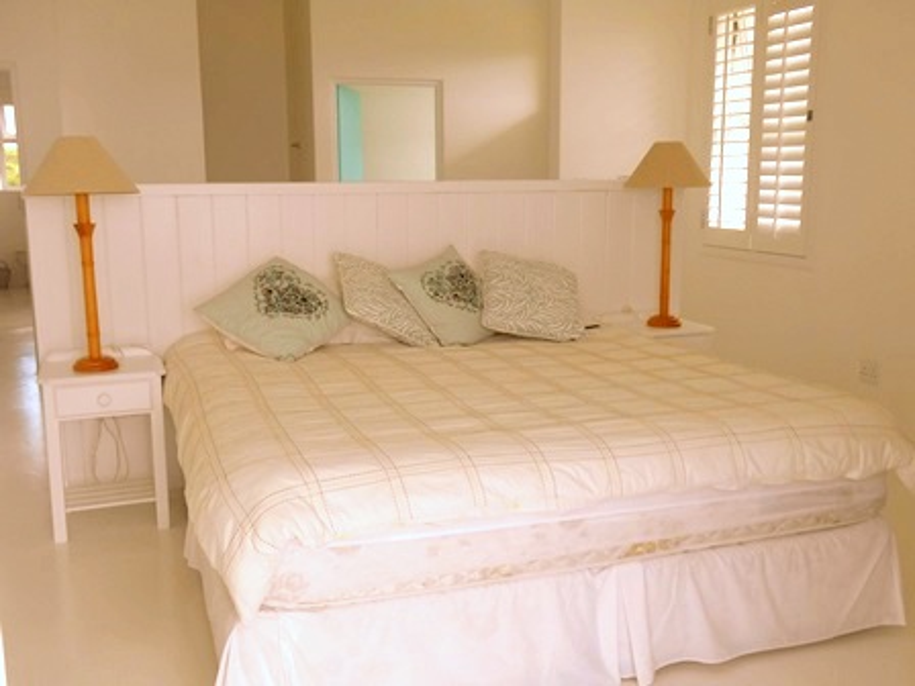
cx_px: 458
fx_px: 925
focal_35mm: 35
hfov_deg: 52.6
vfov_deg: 40.7
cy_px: 343
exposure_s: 1/125
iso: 80
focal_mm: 6.3
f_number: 3.7
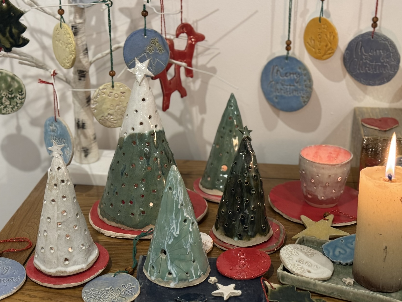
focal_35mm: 59
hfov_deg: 32.7
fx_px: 685
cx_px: 193
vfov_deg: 24.8
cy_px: 153
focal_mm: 6.76
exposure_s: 1/50
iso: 250
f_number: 1.78
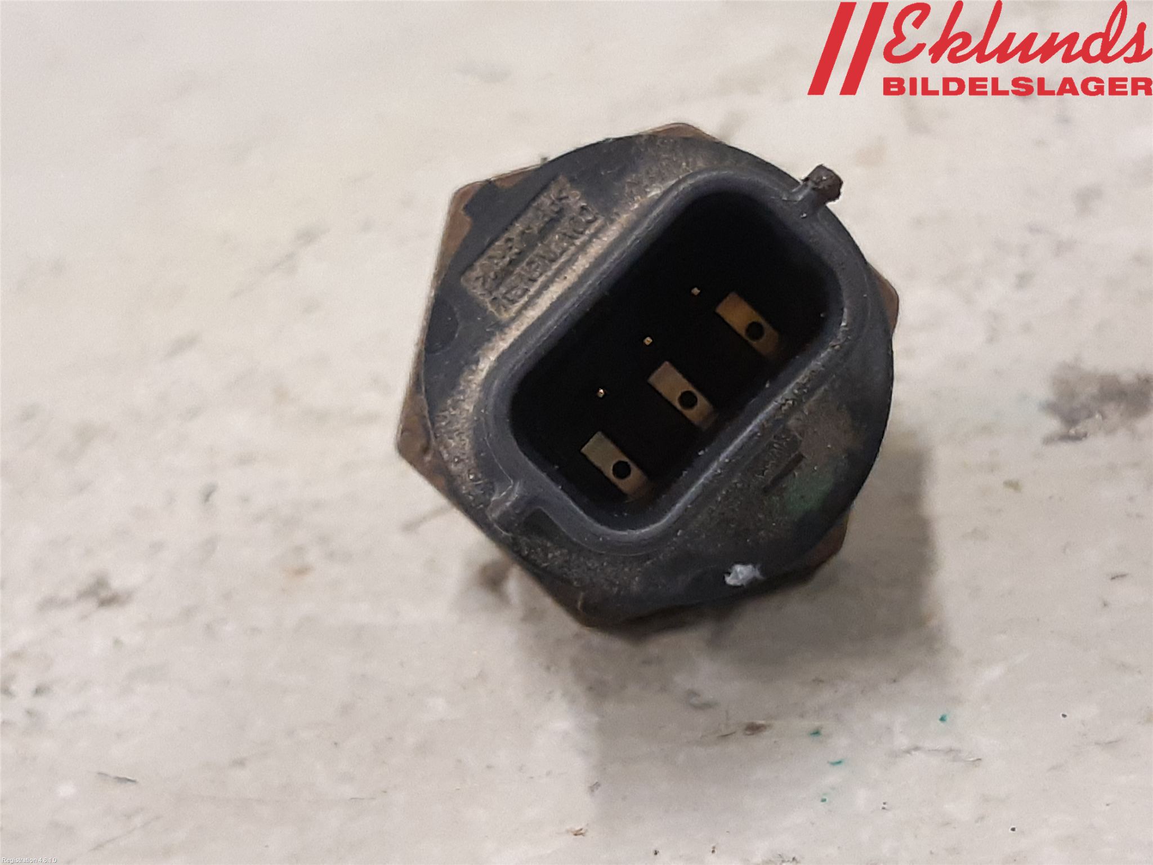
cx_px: 576
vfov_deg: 53.1
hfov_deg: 67.3
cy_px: 432
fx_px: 866
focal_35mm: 26
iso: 250
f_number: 1.7
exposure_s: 1/50
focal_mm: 3.93
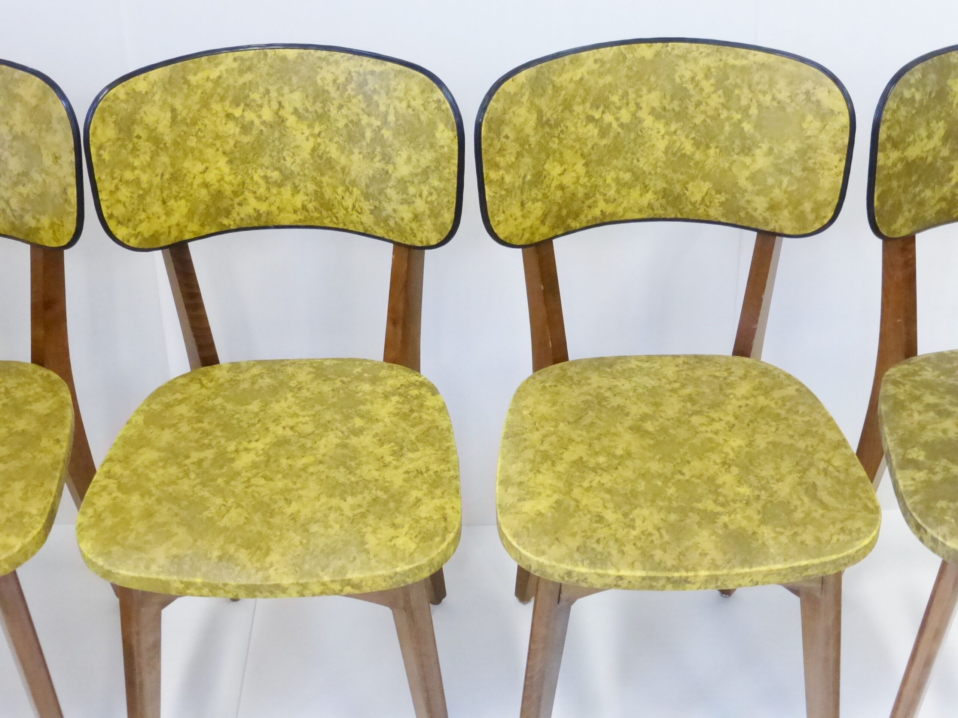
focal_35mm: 49
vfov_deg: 29.7
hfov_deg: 38.9
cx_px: 479
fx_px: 1356
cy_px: 359
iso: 800
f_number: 4.2
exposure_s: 1/30
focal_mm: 8.5
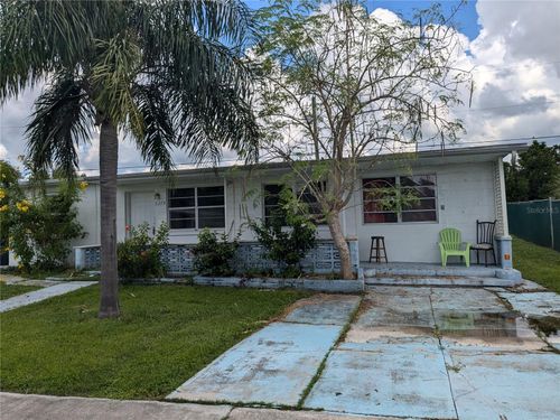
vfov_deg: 51.4
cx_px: 280
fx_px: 437
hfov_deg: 65.3
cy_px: 210
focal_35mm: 27
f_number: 1.73
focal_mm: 4.38
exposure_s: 1/3891
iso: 51
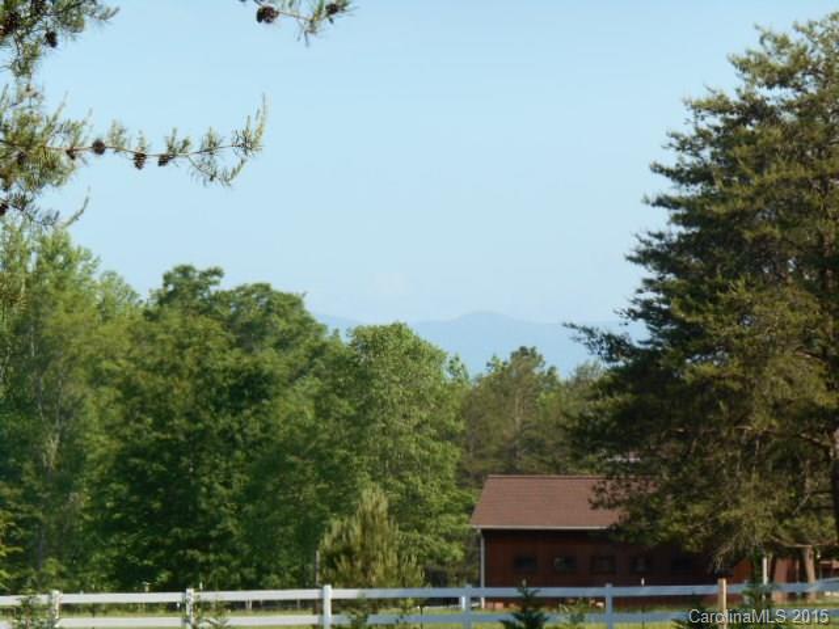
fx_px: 4411
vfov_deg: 8.2
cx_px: 420
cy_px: 314
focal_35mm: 182
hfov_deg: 10.9
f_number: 6.4
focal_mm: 32.9
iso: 80
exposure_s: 1/160
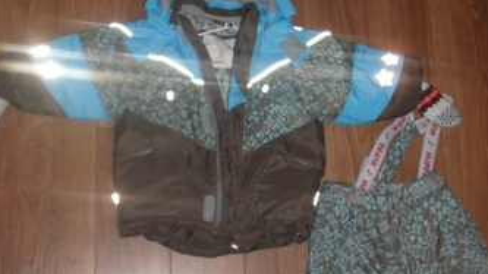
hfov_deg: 37.2
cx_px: 242
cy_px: 188
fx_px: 724
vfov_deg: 21.3
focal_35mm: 56
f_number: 2.8
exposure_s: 1/45
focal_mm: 6.3
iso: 200
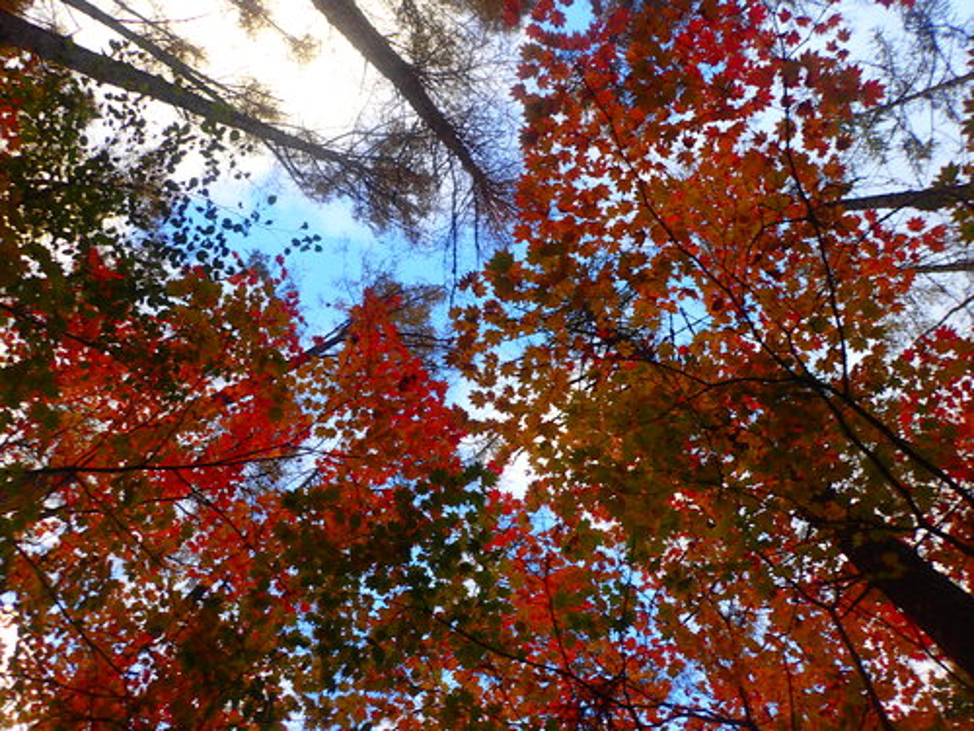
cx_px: 487
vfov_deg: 54.9
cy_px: 366
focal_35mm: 25
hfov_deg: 69.4
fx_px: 703
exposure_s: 1/100
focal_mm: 4.5
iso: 100
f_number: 2.8
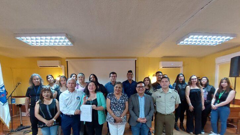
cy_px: 95
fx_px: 95
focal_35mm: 15
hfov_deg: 103.0
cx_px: 117
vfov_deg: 67.7
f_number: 2.2
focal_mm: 1.74
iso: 500
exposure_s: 1/25
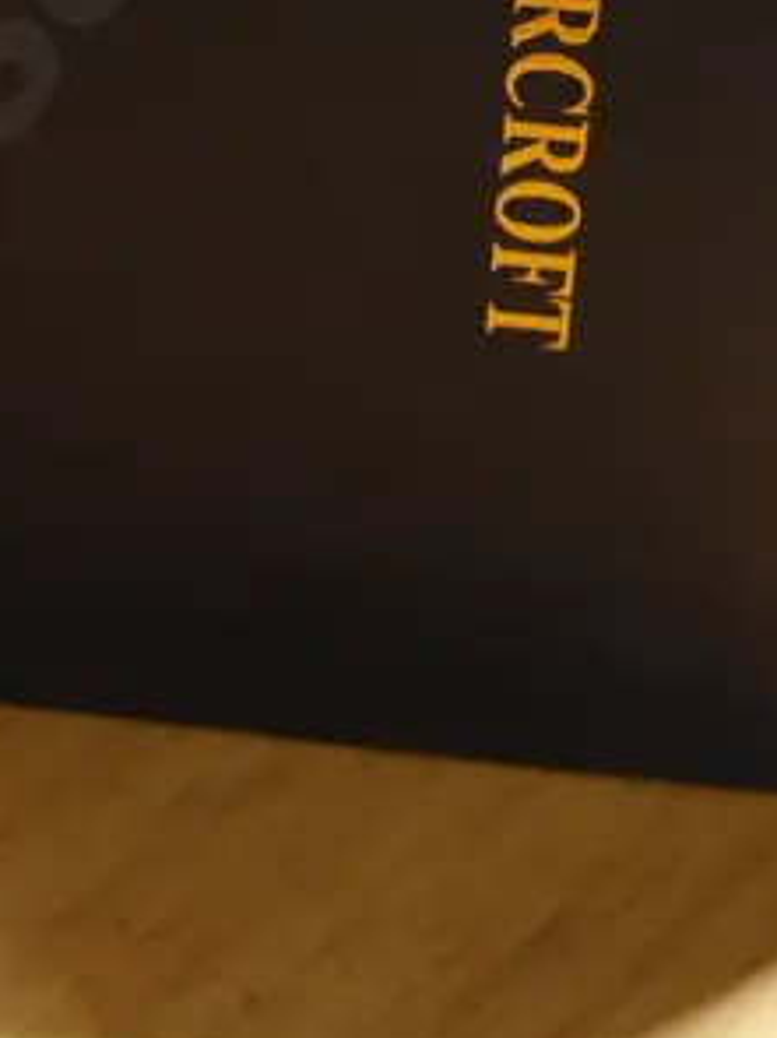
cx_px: 195
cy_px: -236
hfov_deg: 11.2
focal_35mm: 132
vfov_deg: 14.4
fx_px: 3953
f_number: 4.1
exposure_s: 1/60
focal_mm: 19
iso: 640
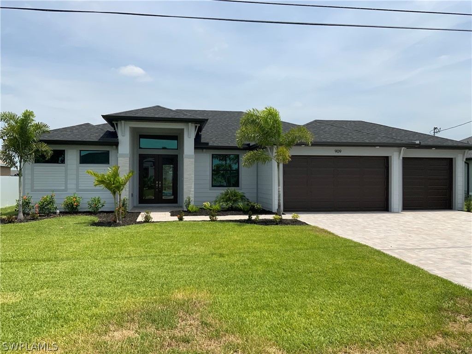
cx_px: 236
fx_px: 395
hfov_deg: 61.7
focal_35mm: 29
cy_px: 177
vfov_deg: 48.2
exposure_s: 1/3125
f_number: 1.8
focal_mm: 3
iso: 16
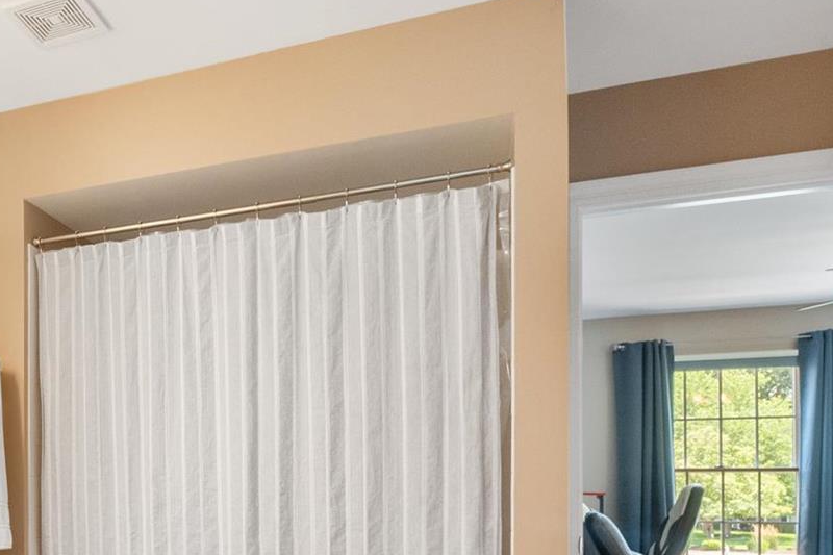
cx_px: 58
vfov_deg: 38.4
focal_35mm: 32
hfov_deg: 50.8
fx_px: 740
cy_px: 494
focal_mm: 8
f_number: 8
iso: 400
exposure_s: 1/10
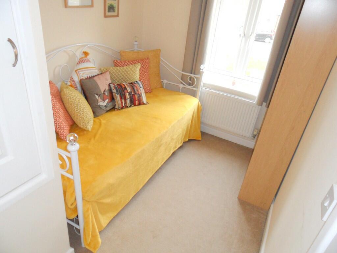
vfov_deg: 56.8
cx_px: 168
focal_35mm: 24
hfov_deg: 71.6
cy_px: 126
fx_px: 234
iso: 200
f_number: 3.2
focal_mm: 3.9
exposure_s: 1/30
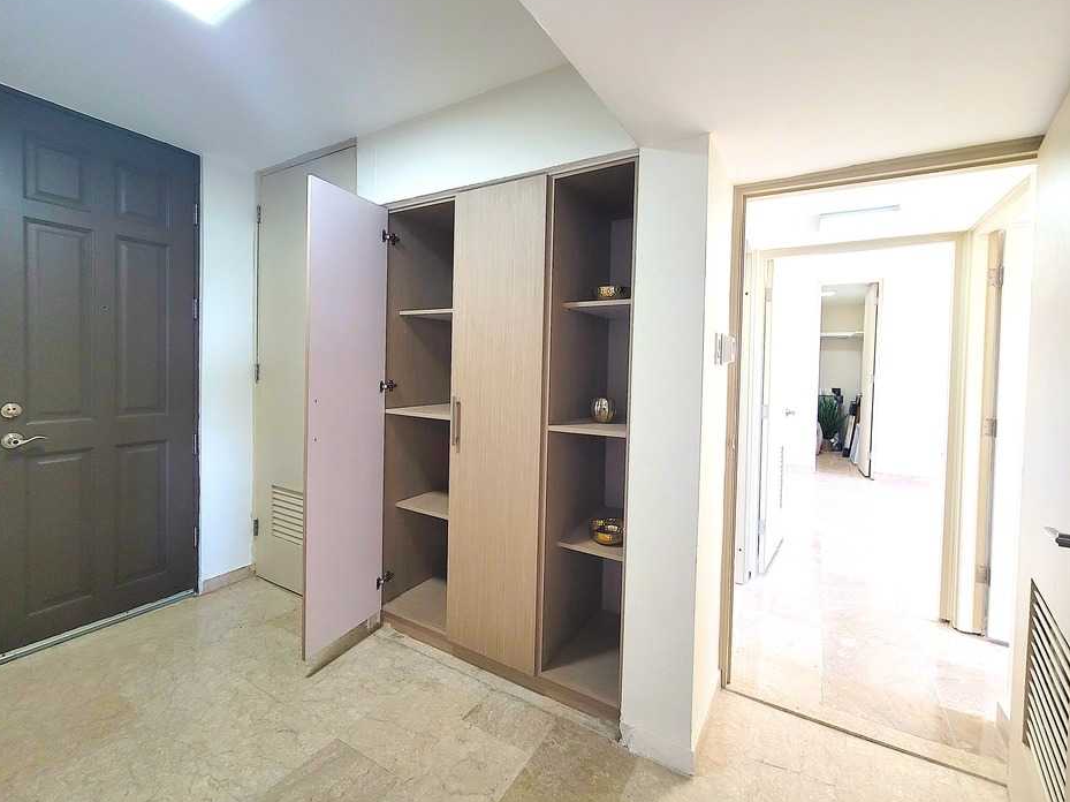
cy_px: 378
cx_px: 529
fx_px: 433
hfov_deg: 102.1
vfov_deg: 85.5
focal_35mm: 14
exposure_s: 1/60
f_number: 2.2
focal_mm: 2.2
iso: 200
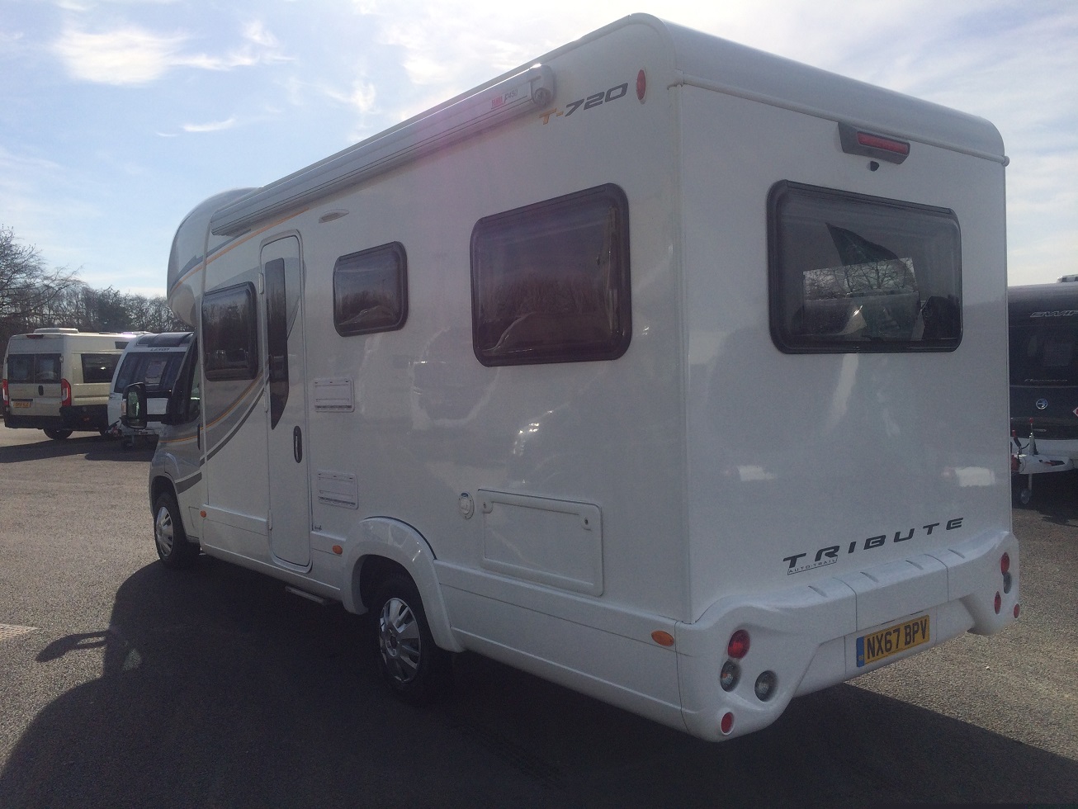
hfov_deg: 61.7
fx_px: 903
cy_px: 404
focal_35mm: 29
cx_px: 539
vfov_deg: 48.2
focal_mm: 4.15
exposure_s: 1/3731
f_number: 2.2
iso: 32
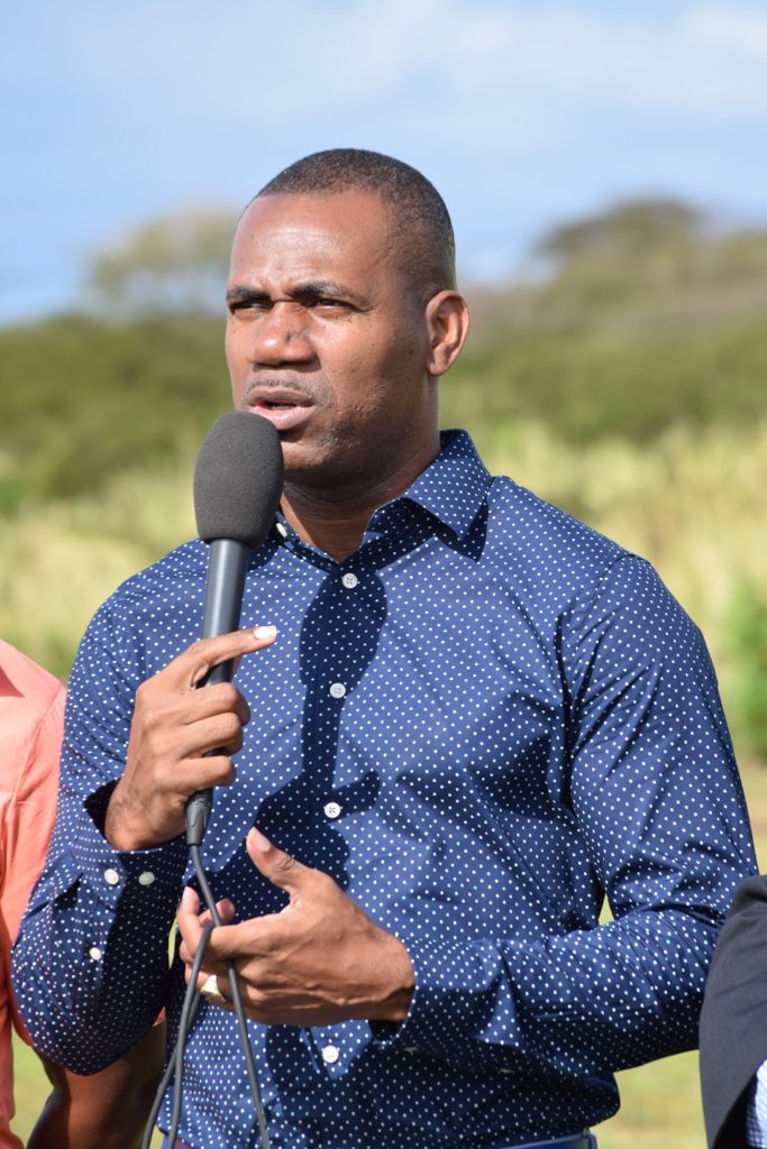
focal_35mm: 270
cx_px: 384
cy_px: 574
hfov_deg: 5.1
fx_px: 8625
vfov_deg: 7.6
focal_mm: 180
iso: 100
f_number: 9
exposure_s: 1/160
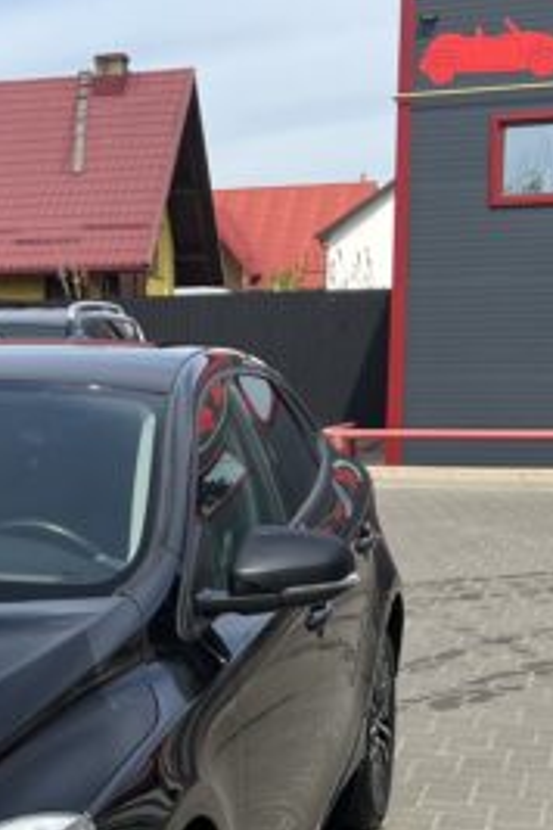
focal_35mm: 81
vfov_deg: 24.8
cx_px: -236
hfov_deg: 15.7
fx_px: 1866
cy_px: 625
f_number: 1.5
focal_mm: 5.7
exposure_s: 1/4115
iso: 50
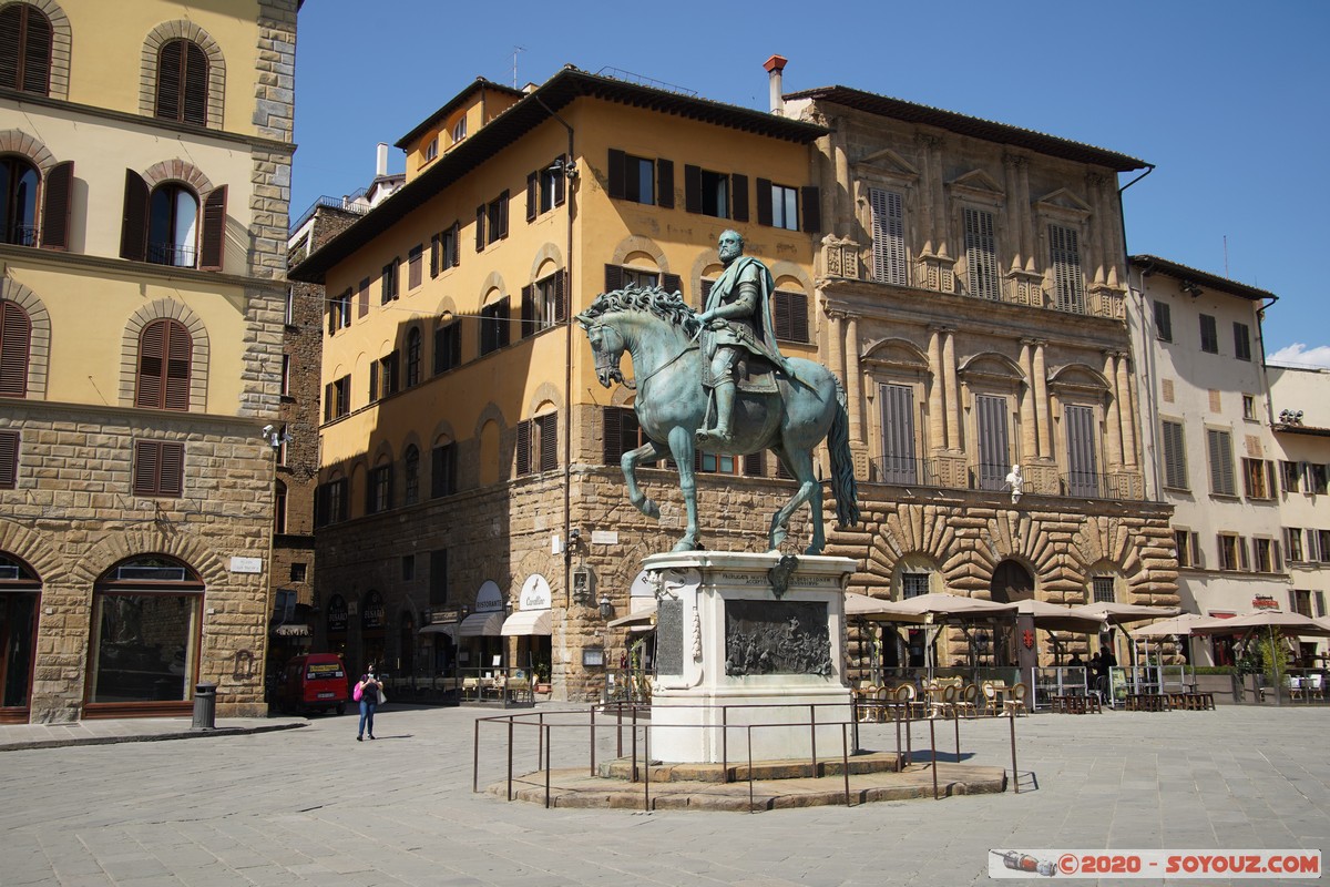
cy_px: 444
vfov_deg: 38.9
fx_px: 1256
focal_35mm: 34
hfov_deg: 55.8
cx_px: 665
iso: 100
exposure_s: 1/250
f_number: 8
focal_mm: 34
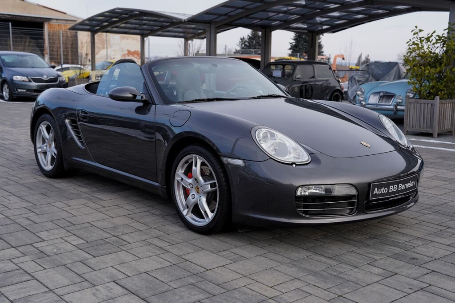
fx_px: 556
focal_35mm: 44
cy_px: 152
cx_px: 228
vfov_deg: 30.5
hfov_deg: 44.5
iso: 100
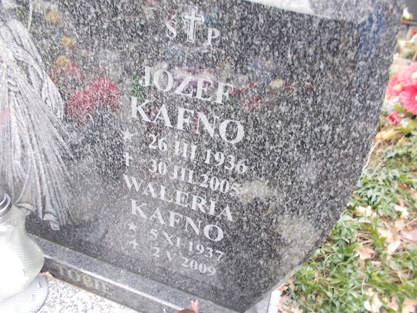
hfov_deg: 67.3
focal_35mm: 26
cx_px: 208
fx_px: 313
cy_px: 156
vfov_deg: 53.1
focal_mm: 4.6
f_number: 3.2
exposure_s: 1/25
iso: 100
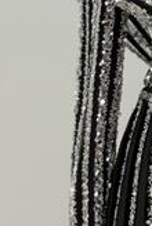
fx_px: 996
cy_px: -4
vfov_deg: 12.8
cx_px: 240
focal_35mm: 158
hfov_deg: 8.5
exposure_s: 1/484
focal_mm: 6.76
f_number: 1.78
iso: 100
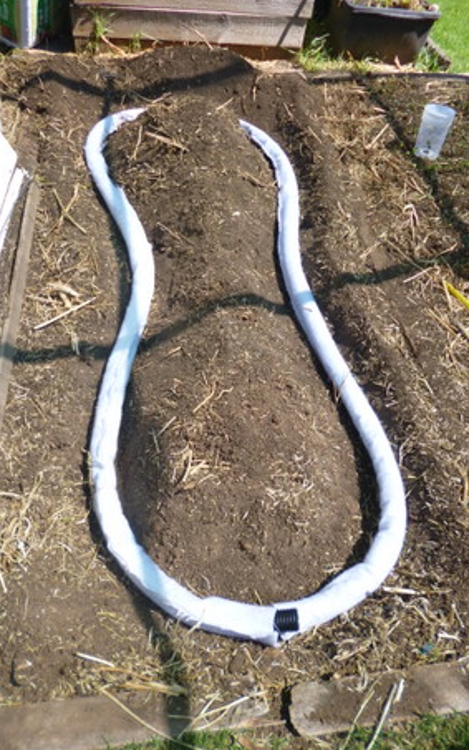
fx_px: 551
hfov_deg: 46.1
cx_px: 220
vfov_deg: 68.4
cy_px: 367
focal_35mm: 27
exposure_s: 1/500
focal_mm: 4.3
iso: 100
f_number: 2.5
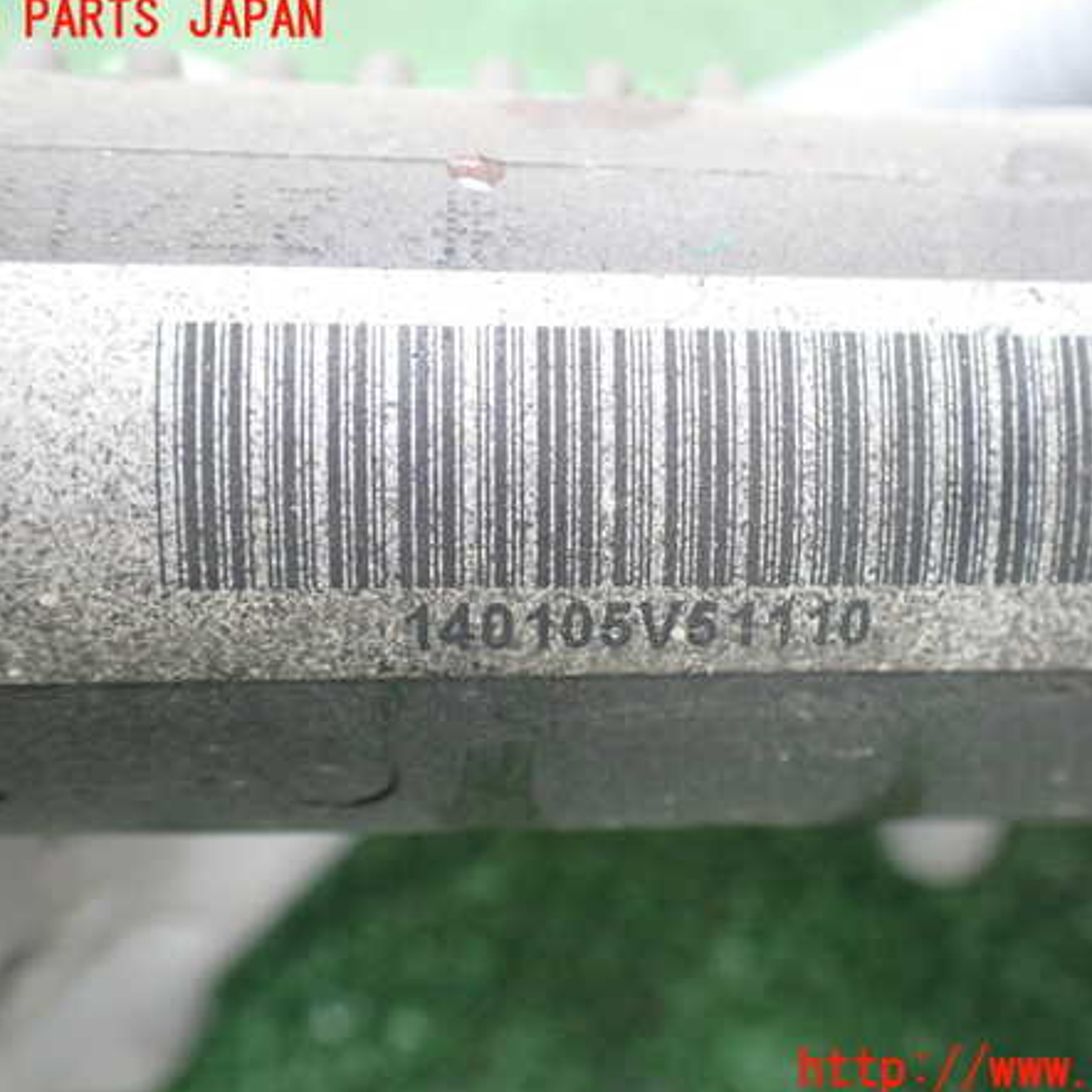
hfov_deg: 45.9
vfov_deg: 46.0
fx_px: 1285
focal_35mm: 36
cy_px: 546
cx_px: 615
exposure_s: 1/125
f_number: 2.3
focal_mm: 5.4
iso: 400
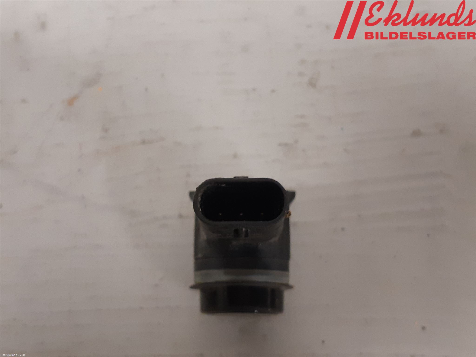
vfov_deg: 53.1
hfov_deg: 67.3
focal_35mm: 26
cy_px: 178
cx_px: 238
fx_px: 358
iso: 200
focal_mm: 3.93
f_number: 1.7
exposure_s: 1/25
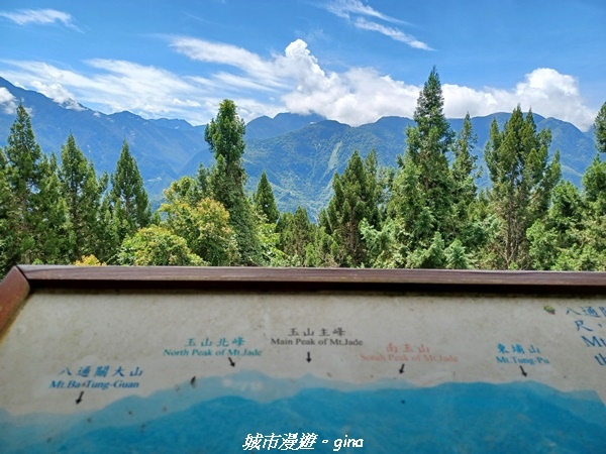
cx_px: 303
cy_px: 227
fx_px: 438
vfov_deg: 54.9
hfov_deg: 69.4
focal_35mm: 25
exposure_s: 1/327
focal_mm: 4.6
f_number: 1.8
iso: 32
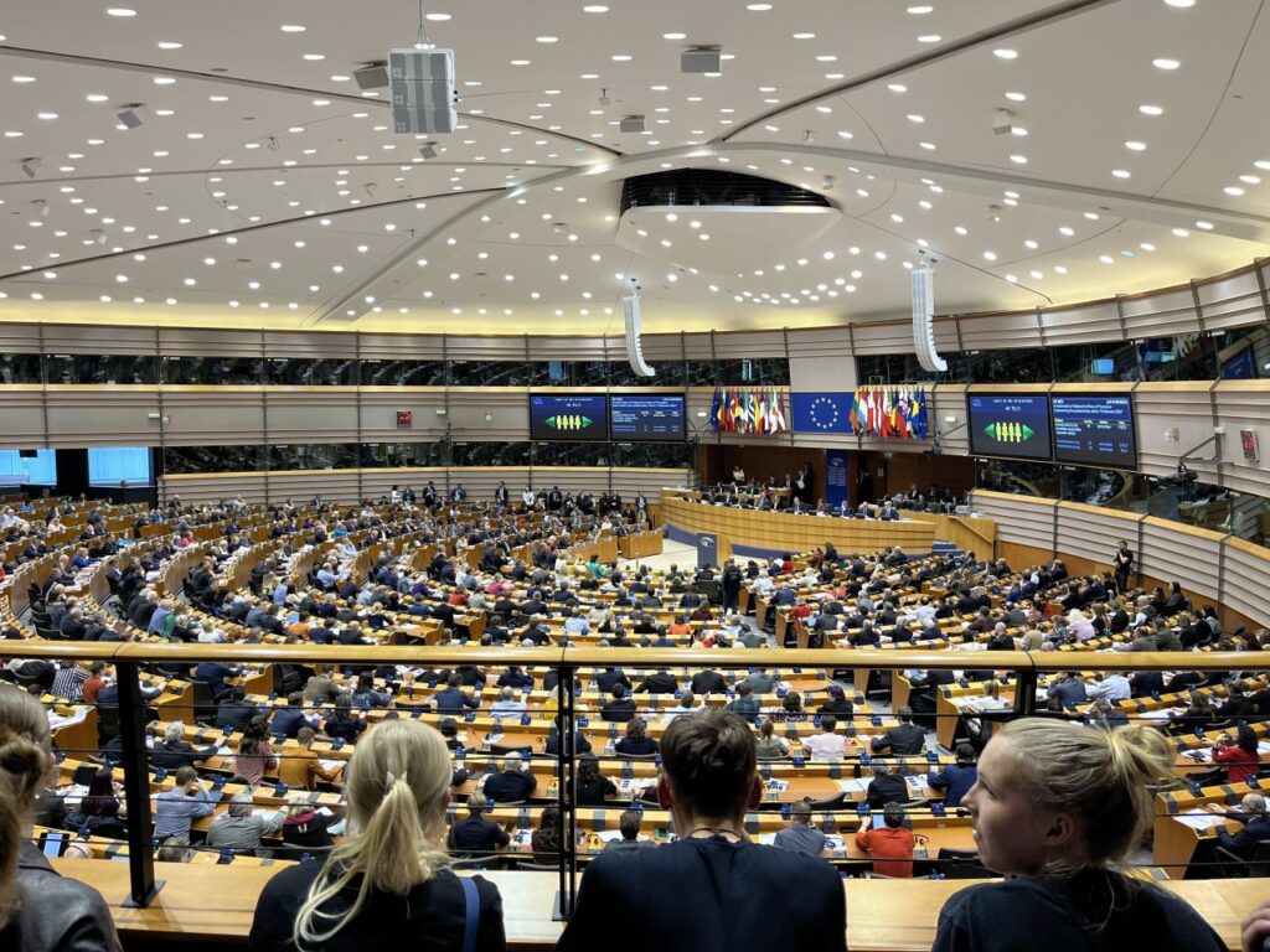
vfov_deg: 53.1
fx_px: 954
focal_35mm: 26
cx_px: 635
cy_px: 476
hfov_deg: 67.3
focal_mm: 5.1
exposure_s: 1/100
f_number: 1.6
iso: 100
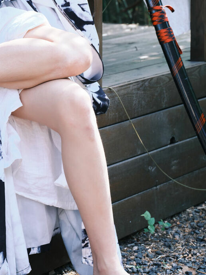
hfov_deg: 10.3
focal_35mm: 144
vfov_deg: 13.5
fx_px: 1142
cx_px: 37
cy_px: 11
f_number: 7.1
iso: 500
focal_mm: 90.1
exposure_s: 1/160
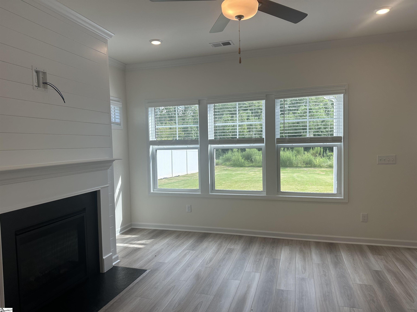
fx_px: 289
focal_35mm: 24
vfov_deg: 56.8
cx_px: 208
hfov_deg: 71.6
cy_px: 156
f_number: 1.78
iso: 80
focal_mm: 6.86
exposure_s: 1/524
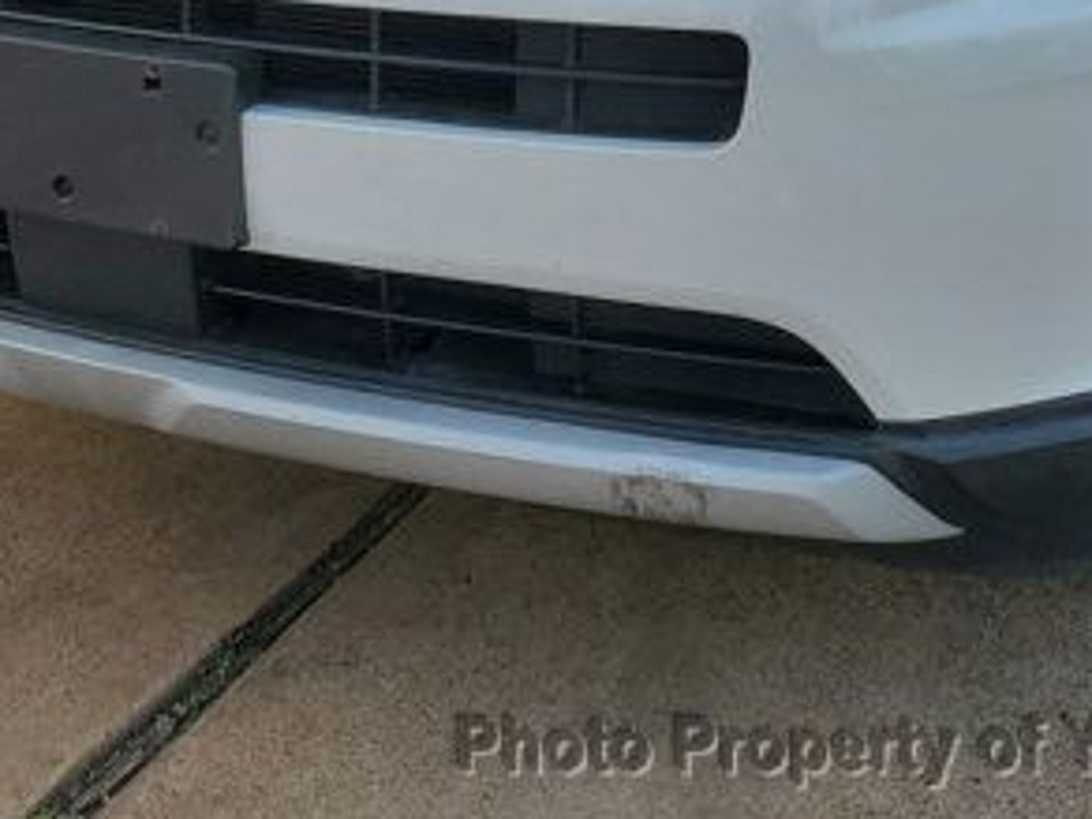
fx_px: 1798
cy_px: -75
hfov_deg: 33.8
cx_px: 591
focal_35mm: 57
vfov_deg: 24.0
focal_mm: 4.3
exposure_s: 1/252
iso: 50
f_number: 2.4
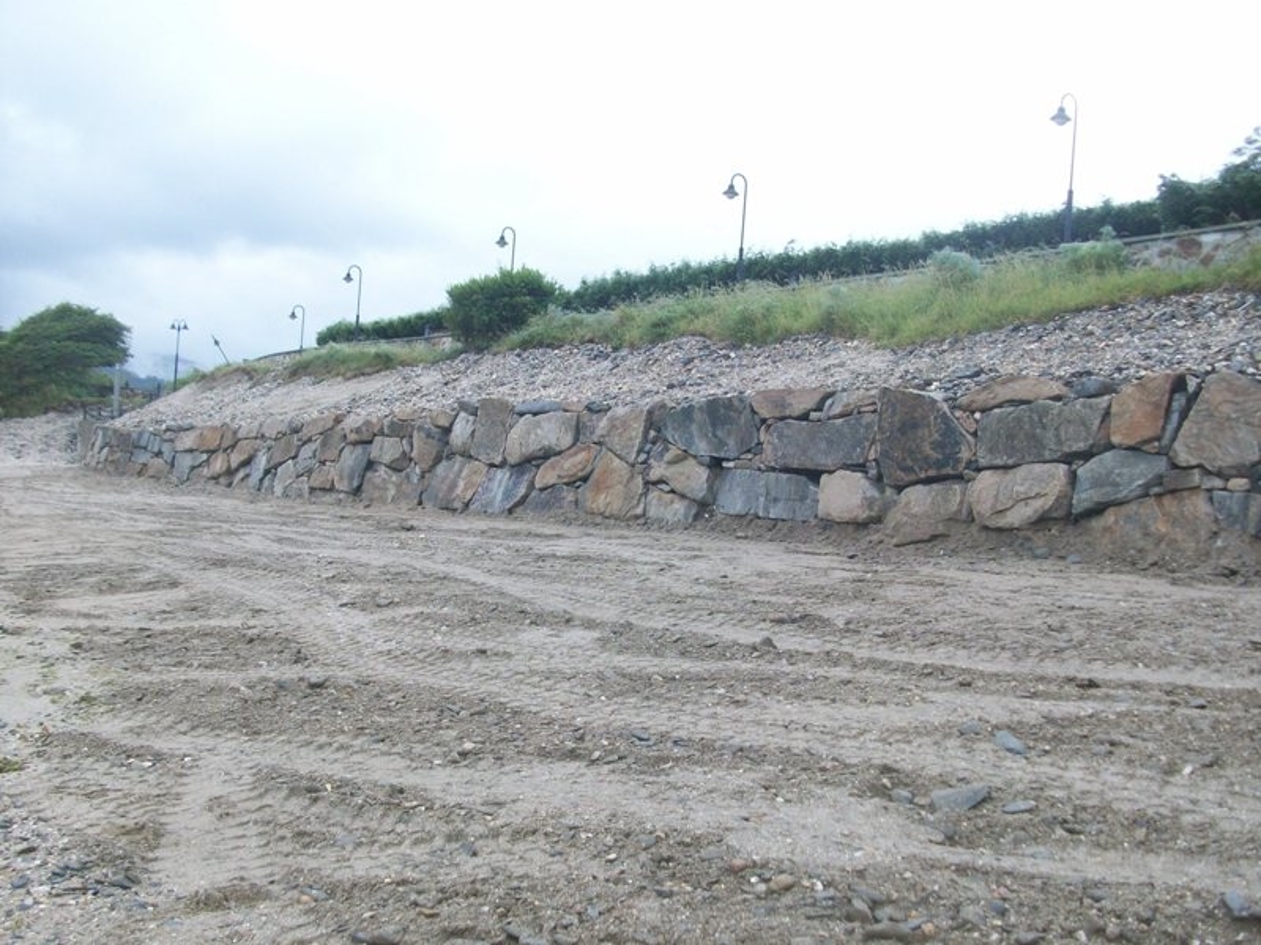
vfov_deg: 41.8
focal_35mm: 34
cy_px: 472
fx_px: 1239
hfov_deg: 54.0
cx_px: 630
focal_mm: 5.7
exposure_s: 1/174
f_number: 2.8
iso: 64
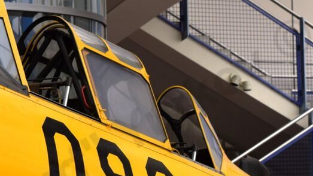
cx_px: 57
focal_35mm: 177
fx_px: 1469
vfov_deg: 6.8
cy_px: 175
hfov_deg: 12.1
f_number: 8
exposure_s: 1/250
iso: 400
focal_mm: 46
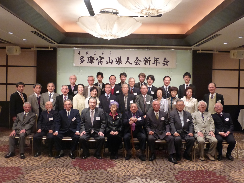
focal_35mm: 35
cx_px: 122
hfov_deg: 52.6
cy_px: 92
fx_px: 247
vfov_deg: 40.7
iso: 800
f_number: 3.7
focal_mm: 6.1
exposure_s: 1/25
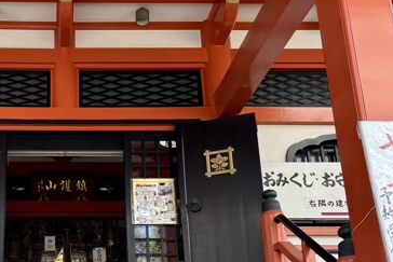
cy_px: 201
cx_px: 66
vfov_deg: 25.7
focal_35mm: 52
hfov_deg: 36.6
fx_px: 568
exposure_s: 1/176
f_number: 1.6
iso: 40
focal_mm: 5.96
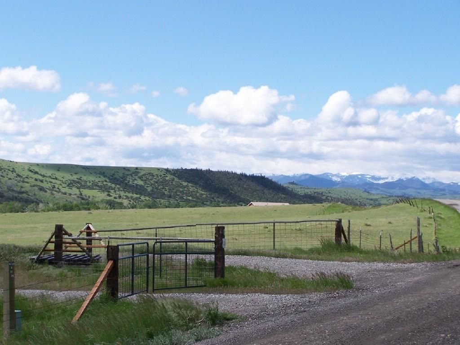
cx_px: 230
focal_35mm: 75
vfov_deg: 19.6
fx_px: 997
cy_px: 172
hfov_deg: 26.0
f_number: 3.2
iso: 80
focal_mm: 12.4
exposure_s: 1/1000
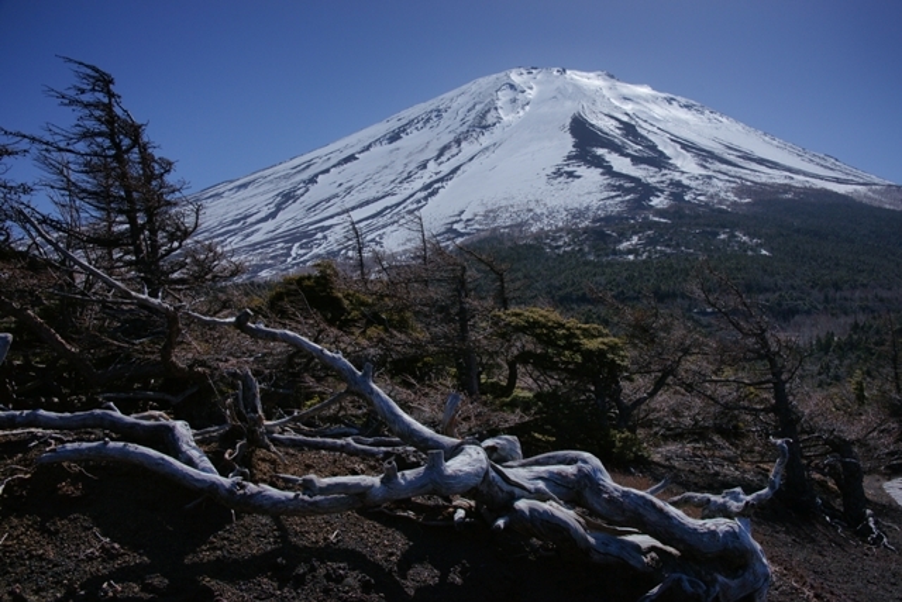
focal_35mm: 30
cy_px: 301
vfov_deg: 43.6
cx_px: 451
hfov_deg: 61.9
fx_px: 752
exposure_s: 1/250
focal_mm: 30
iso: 100
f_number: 11
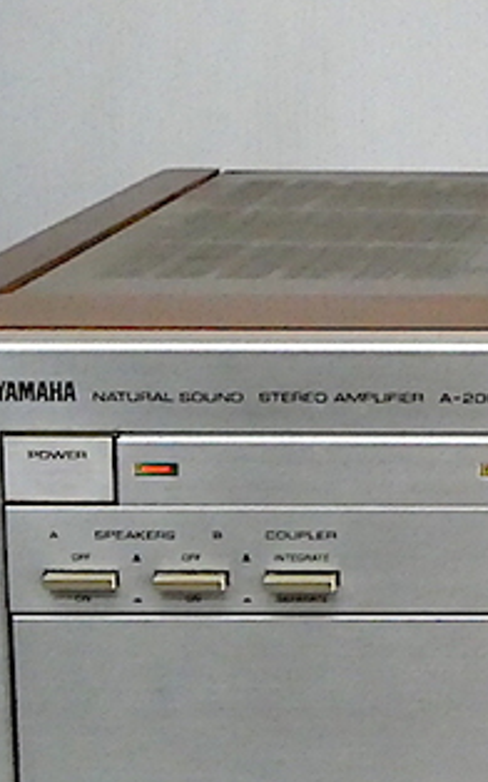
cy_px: 580
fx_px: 3940
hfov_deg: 6.9
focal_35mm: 185
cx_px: 859
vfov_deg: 11.3
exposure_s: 1/80
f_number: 6.3
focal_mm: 10.3
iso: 800
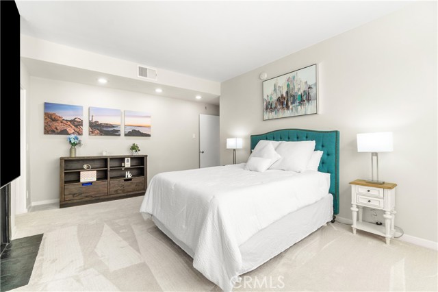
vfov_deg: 77.3
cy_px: 146
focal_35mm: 15
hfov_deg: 100.4
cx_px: 219
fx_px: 182
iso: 100
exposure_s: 1/8
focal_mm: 10
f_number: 8
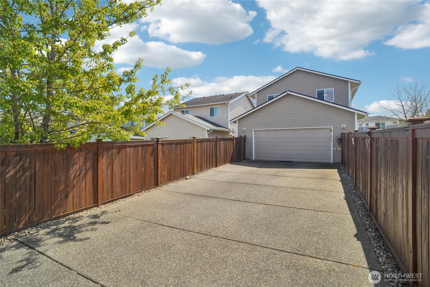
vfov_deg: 73.7
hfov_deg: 96.7
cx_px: 215
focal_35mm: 16
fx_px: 191
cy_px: 144
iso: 1600
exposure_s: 1/1600
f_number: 8
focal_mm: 16
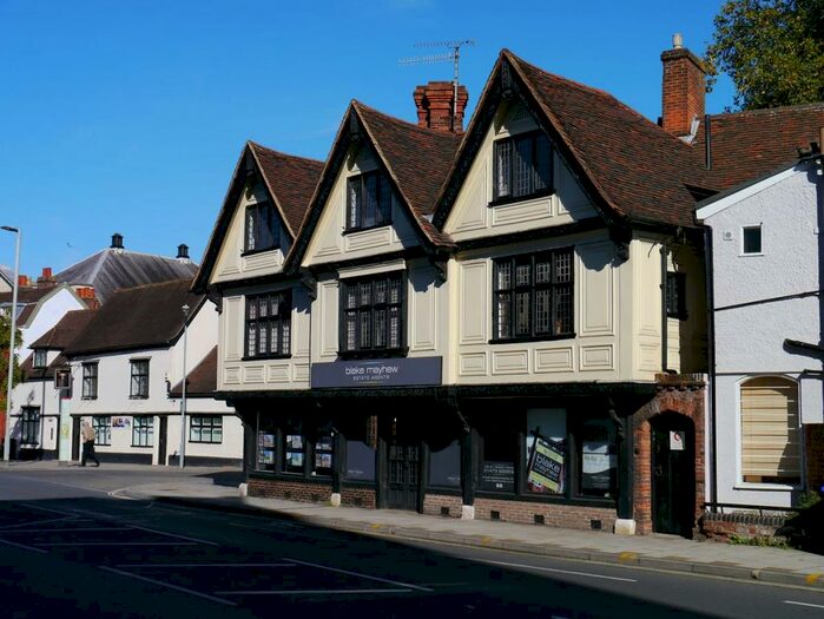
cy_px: 310
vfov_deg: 30.3
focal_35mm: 48
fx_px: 1143
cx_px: 412
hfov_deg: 39.6
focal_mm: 24
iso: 160
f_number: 10
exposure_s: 1/500
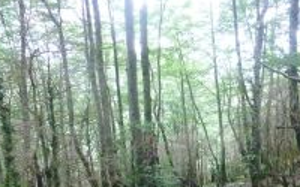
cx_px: 208
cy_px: 184
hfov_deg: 37.6
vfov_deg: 23.5
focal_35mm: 53
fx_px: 433
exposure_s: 1/100
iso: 800
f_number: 3.3
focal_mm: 4.1
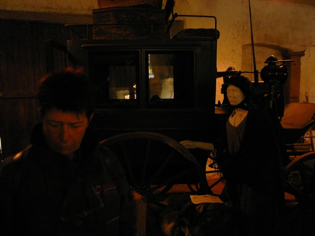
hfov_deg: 52.6
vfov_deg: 40.7
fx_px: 318
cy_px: 118
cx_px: 158
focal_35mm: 35
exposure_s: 1/8
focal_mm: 5.2
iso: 200
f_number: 2.8
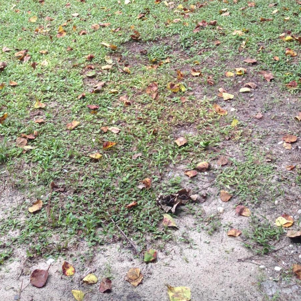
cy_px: -2
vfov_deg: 25.5
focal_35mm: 64
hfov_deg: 26.9
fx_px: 630
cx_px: 155
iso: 50
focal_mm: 4.12
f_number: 2.4
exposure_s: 1/60
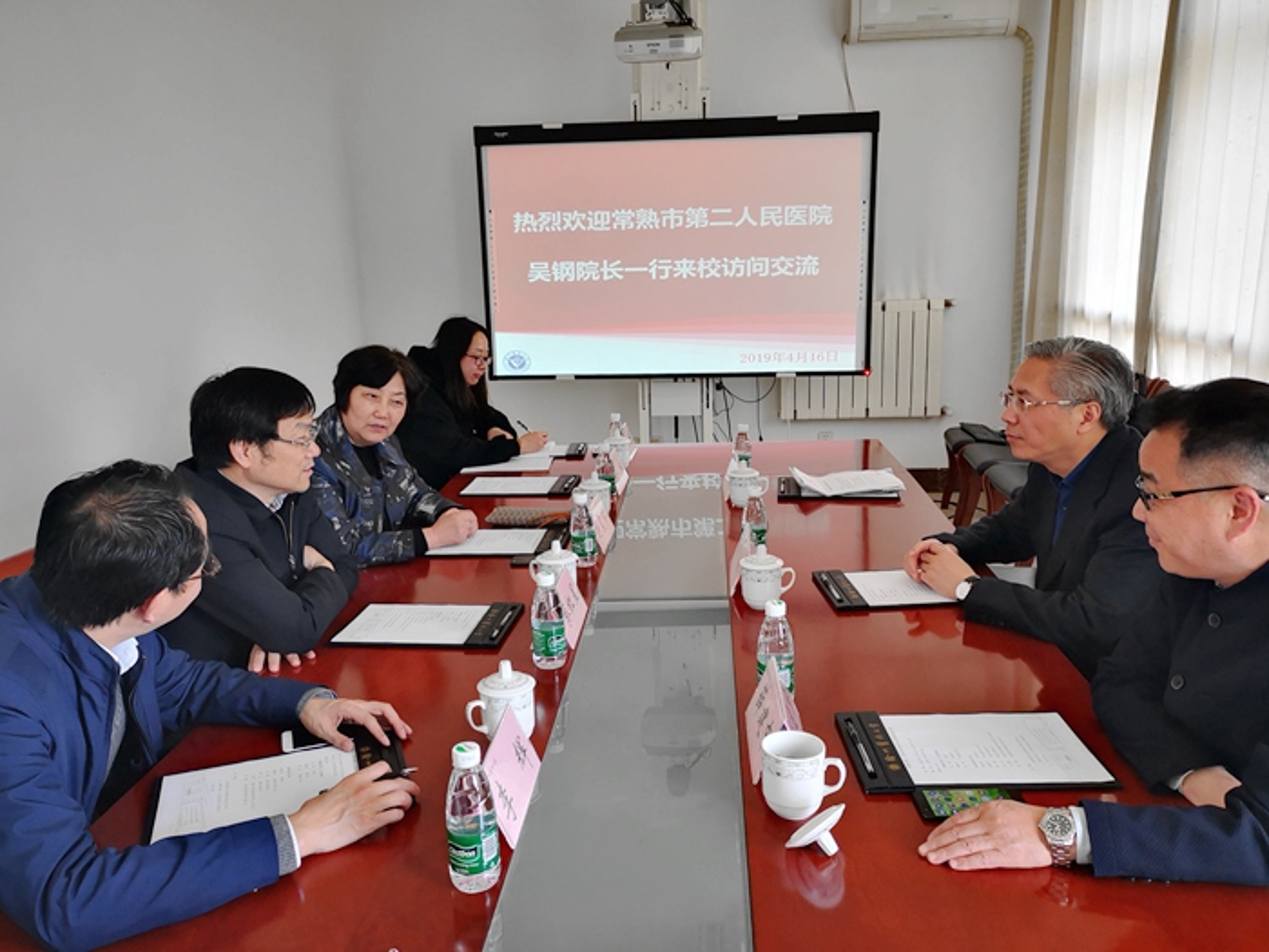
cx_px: 634
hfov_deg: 65.3
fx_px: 990
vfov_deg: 51.4
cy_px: 476
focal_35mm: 27
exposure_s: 1/100
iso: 125
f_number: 1.8
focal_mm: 4.75
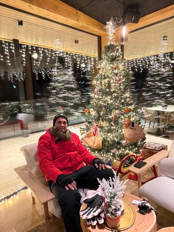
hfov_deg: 56.8
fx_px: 161
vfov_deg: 71.6
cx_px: 87
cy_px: 116
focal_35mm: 24
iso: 1000
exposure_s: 1/25
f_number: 1.78
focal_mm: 6.76
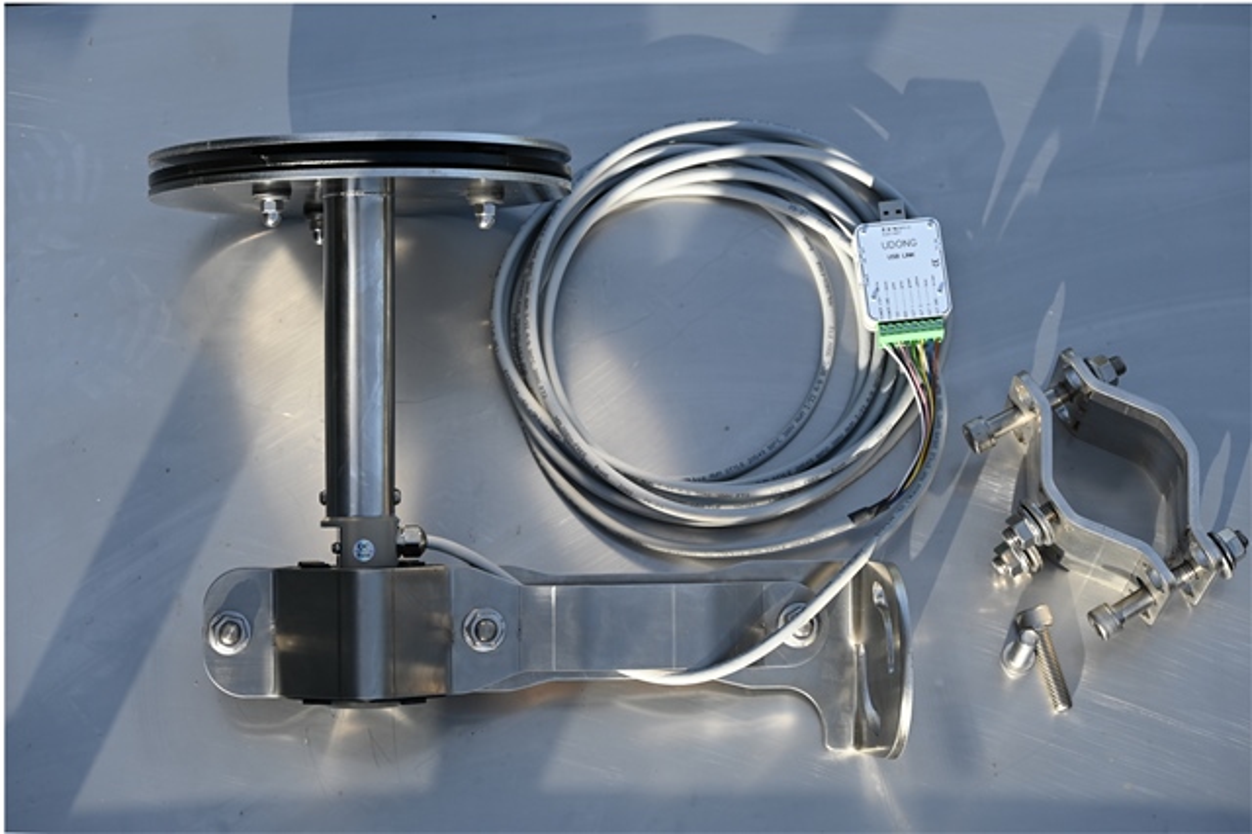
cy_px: 417
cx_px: 626
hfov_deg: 19.6
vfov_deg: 13.2
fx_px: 3615
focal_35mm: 104
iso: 110
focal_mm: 104
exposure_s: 1/250
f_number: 6.3
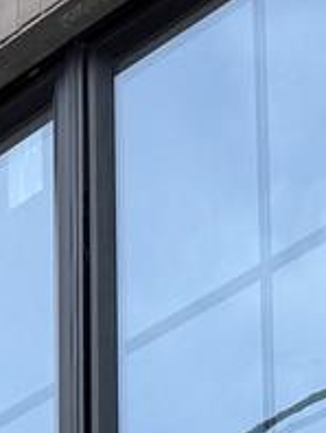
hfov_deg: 8.0
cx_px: 186
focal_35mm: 186
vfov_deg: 8.0
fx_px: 2331
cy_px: 1572
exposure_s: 1/1292
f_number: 1.78
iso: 80
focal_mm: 6.76
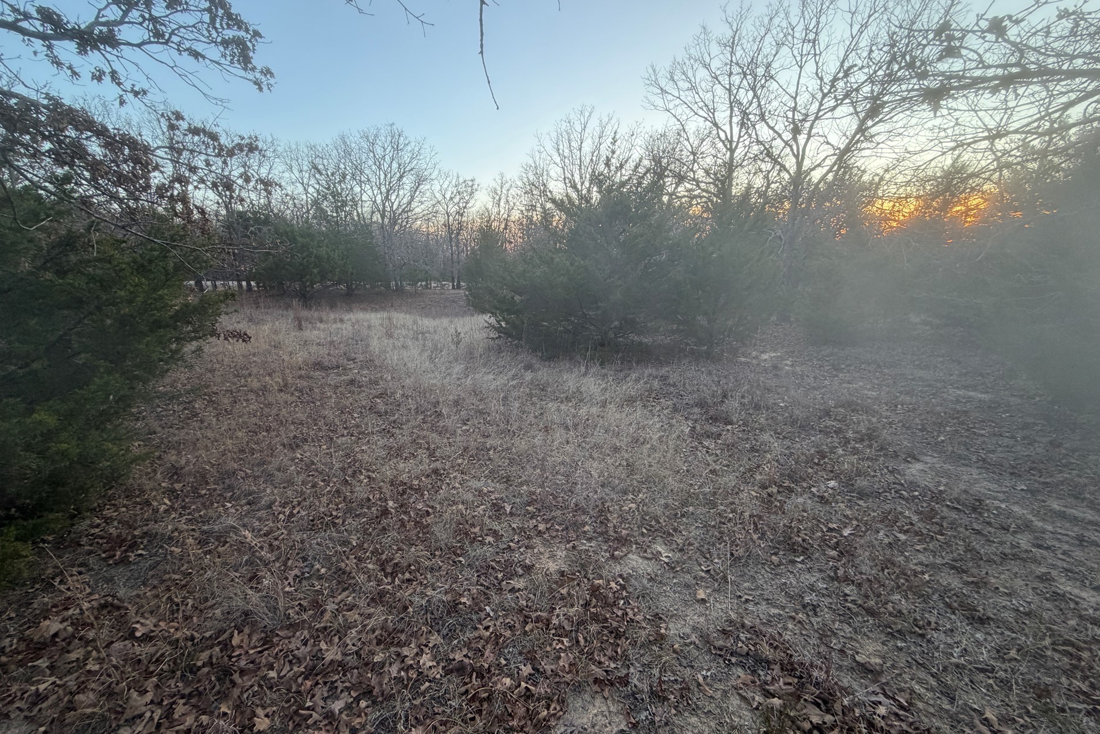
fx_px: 458
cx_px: 546
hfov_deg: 100.4
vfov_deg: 77.3
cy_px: 381
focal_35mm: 15
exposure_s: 1/121
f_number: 2.2
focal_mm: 2.22
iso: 125
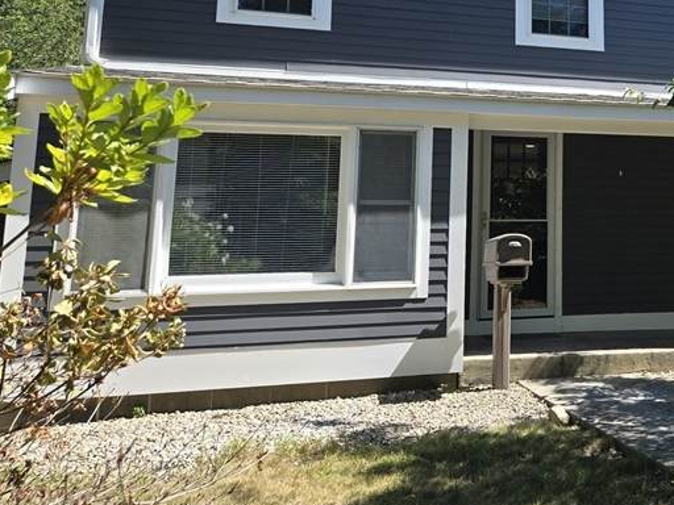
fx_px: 896
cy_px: 104
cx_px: 658
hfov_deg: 37.3
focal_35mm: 46
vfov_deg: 30.8
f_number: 1.8
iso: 80
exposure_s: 1/2378
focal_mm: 5.4
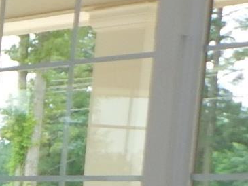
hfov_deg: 11.1
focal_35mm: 137
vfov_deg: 10.3
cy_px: 308
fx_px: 982
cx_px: -415
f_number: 3
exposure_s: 1/200
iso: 125
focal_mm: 4
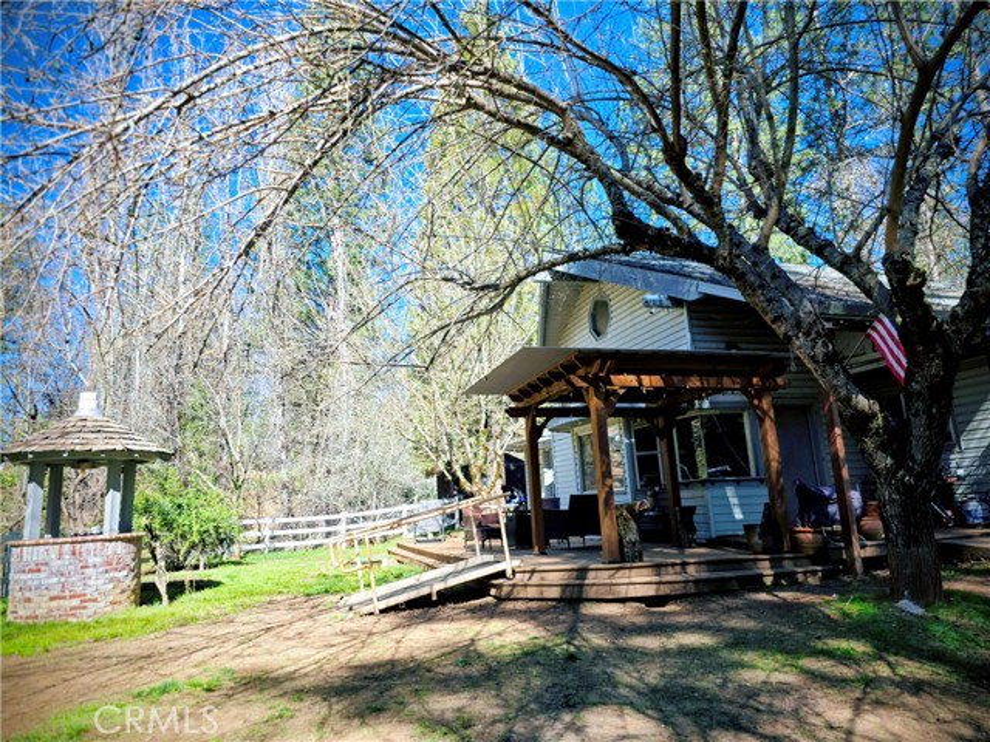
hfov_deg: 73.9
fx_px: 658
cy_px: 371
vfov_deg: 58.9
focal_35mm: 23
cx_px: 495
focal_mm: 6.25
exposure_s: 1/1714
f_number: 1.7
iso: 80
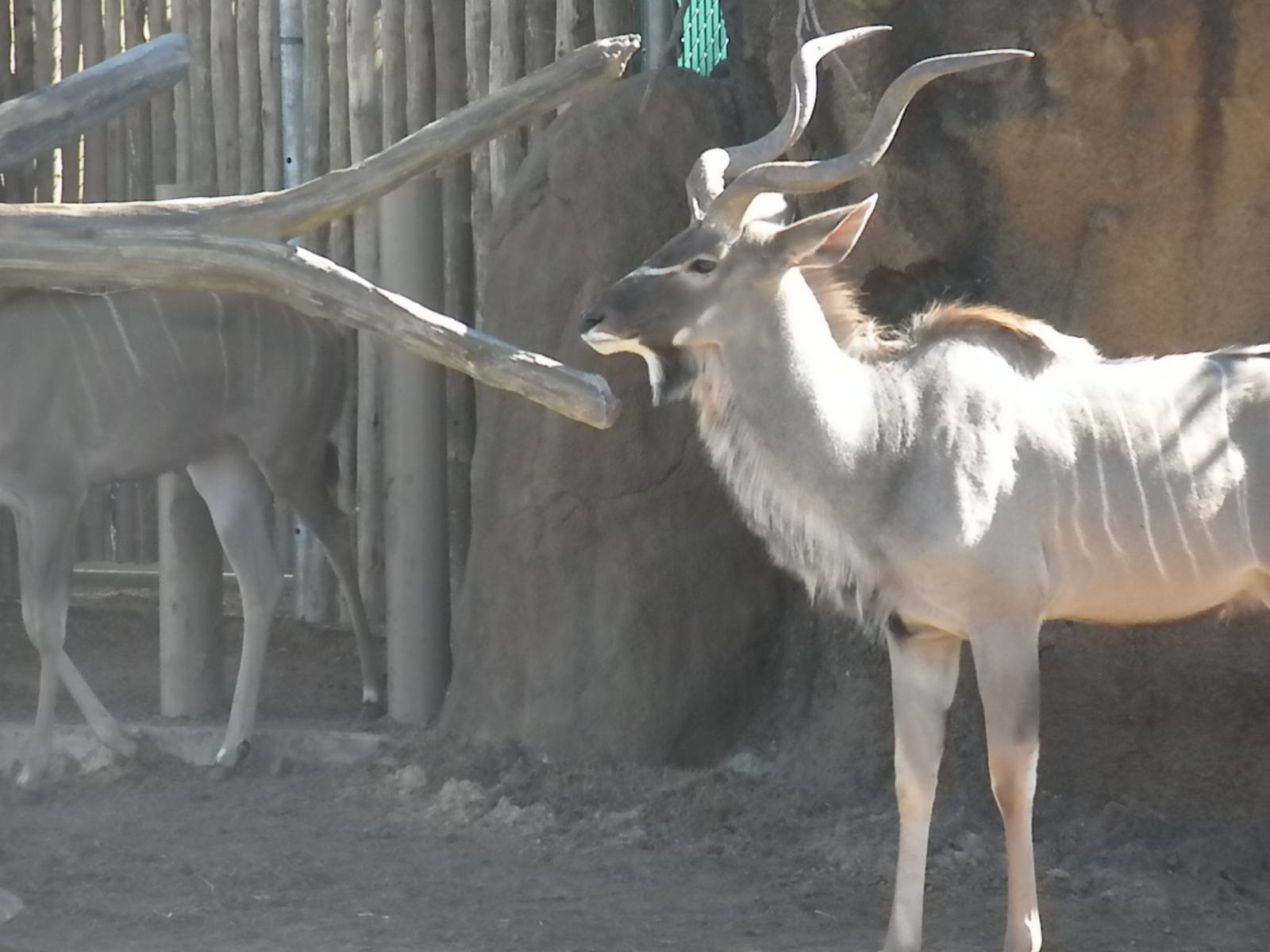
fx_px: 8732
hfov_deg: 8.3
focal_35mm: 238
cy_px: 476
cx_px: 635
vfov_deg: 6.2
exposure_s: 1/326
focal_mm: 42.1
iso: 640
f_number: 5.2
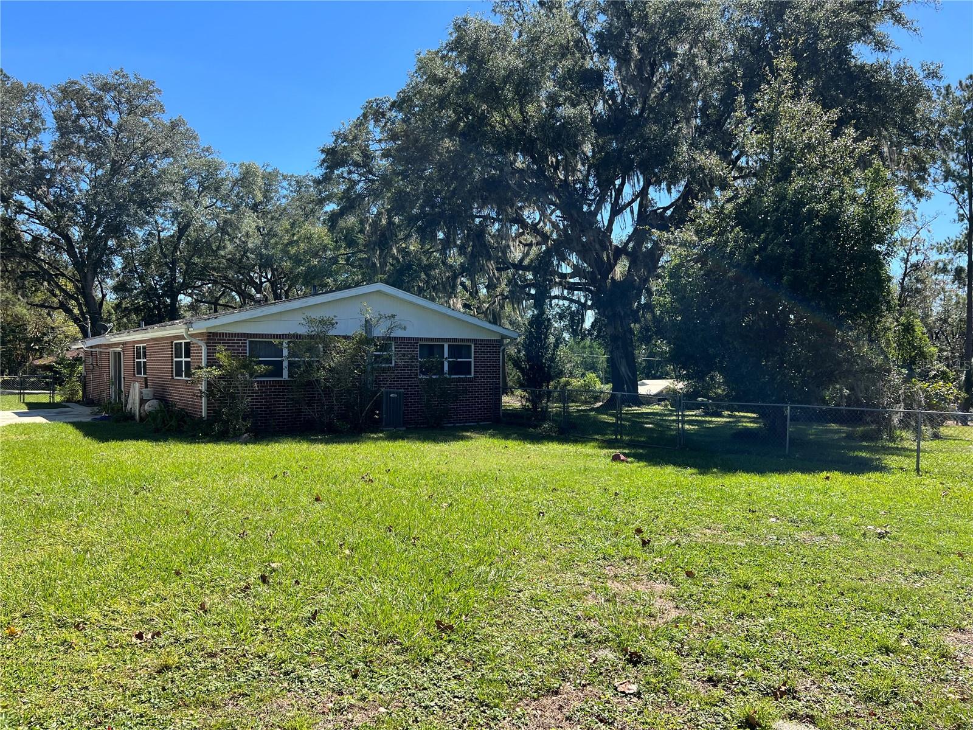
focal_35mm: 26
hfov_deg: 67.3
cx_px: 486
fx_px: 731
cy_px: 365
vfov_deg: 53.1
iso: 50
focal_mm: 5.7
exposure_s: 1/1869
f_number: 1.5
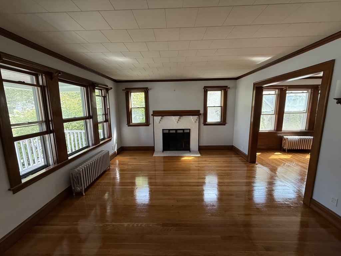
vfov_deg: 85.7
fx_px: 138
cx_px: 170
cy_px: 128
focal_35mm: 14
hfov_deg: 102.1
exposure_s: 1/99
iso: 200
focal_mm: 2.22
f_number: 2.2
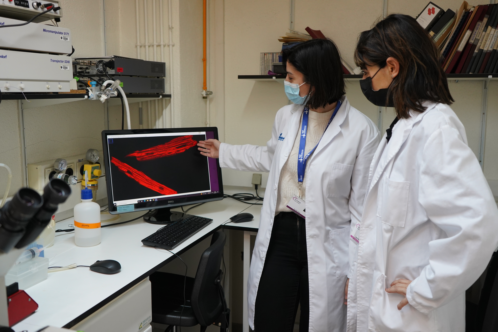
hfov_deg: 54.4
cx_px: 249
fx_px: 484
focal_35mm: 35
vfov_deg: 37.9
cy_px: 166
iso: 1600
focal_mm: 35
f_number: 4
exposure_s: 1/160
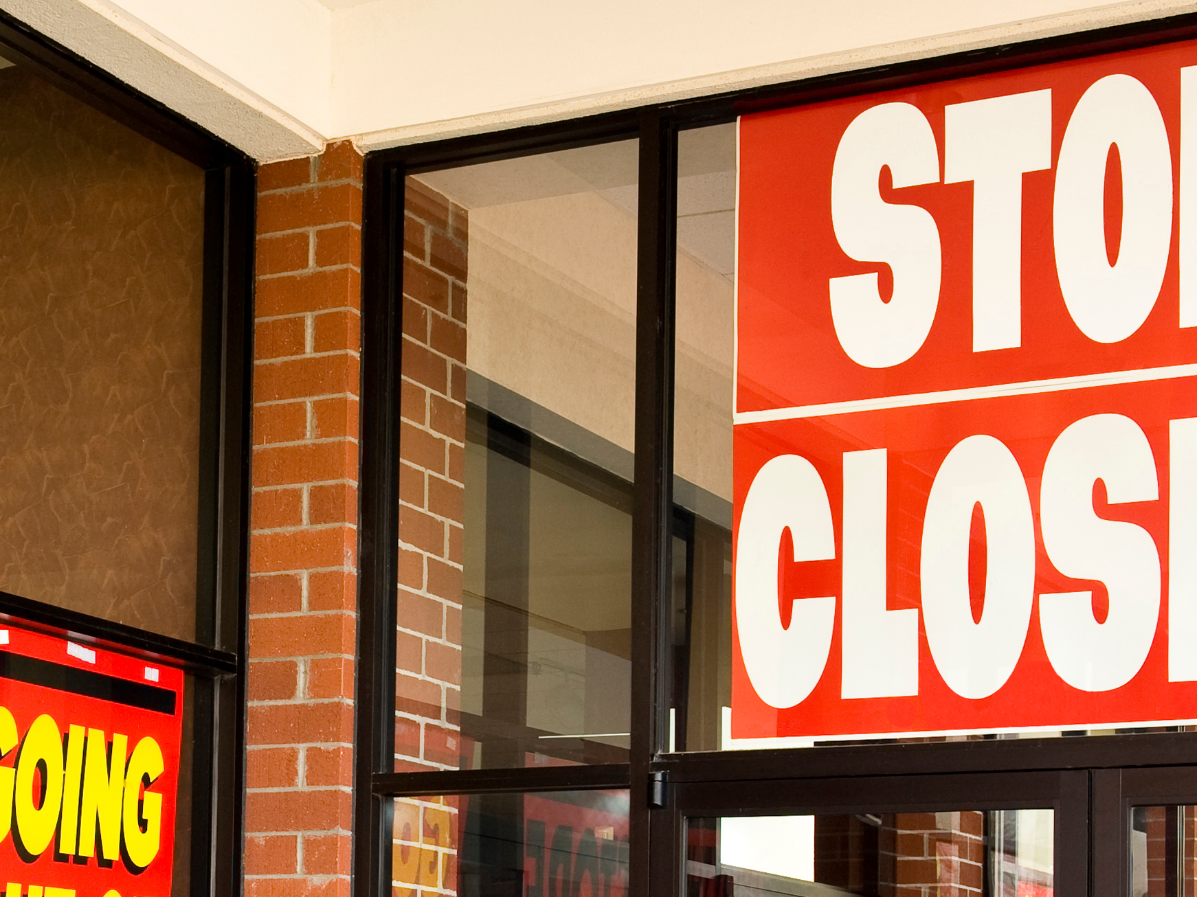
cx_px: 184
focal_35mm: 82
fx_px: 2835
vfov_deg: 17.8
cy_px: 758
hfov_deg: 23.4
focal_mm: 35
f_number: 8
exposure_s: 1/8
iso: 200
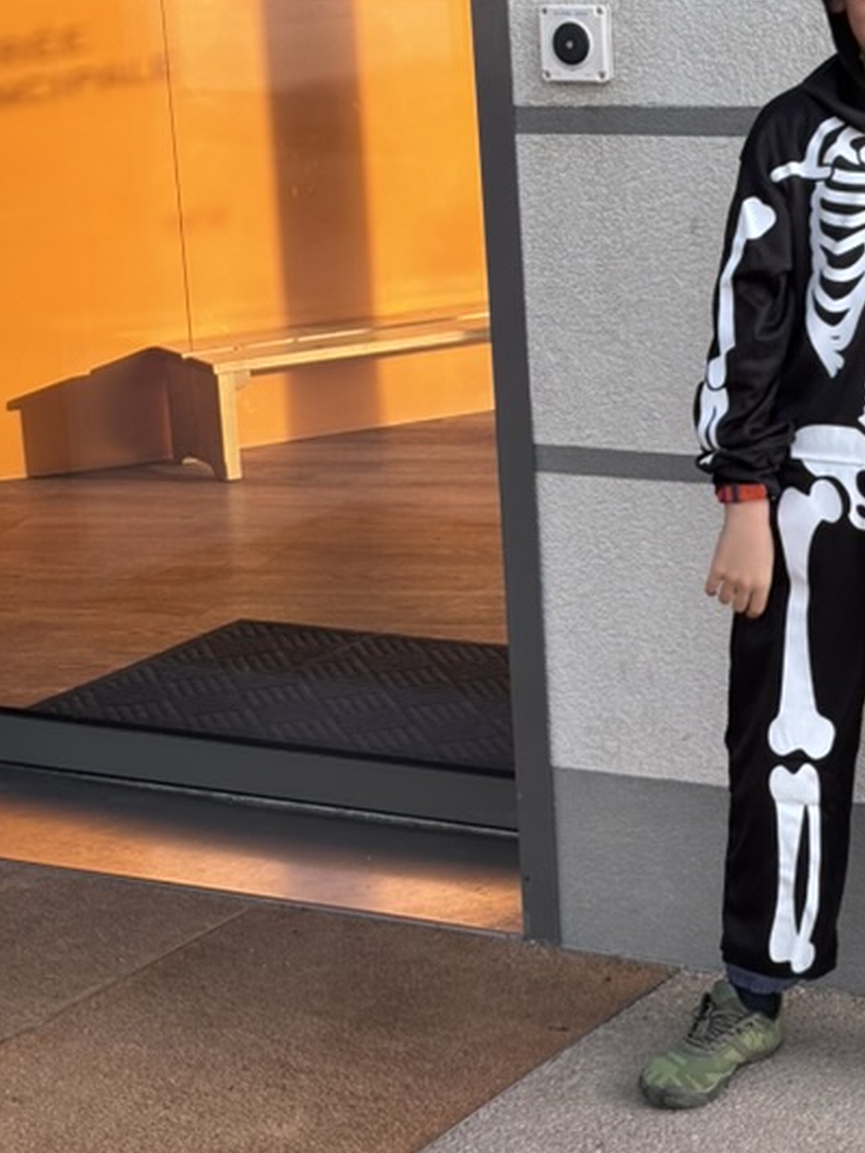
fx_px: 3332
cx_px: 735
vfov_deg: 19.6
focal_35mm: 100
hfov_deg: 14.7
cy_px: 548
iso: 32
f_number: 1.6
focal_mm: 5.96
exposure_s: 1/312
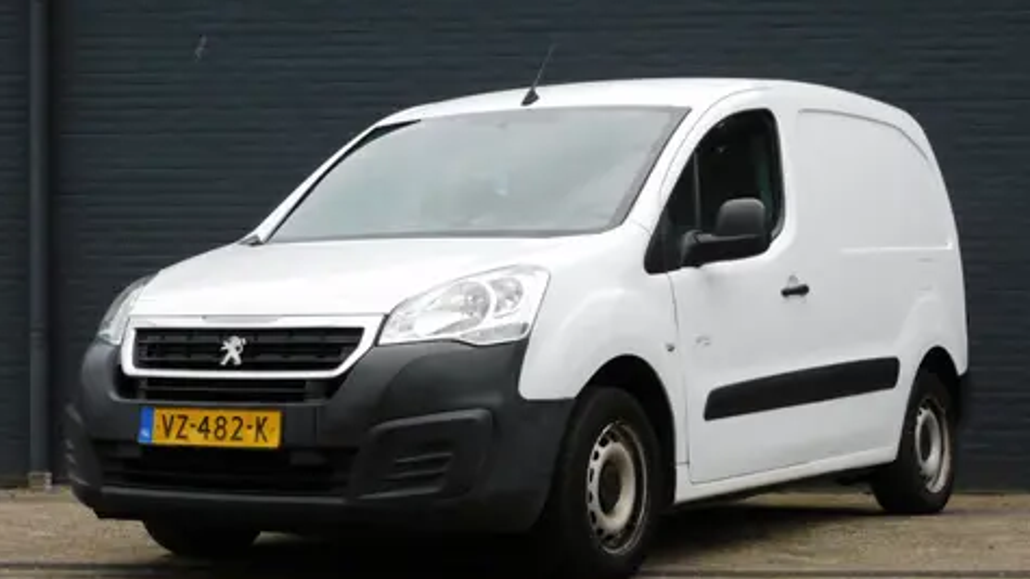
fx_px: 2103
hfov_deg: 27.5
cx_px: 512
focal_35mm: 77
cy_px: 252
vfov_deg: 15.7
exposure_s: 1/250
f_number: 4.5
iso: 125
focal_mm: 12.5
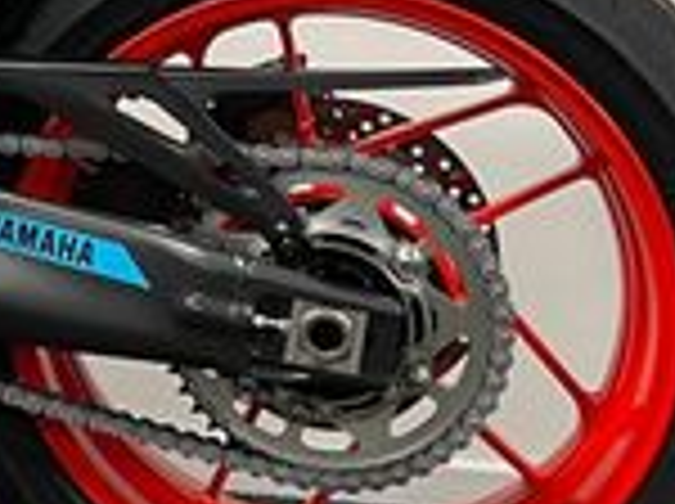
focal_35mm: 111
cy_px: -130
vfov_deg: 12.9
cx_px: -360
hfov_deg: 16.1
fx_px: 2161
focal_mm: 5.1
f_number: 1.6
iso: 80
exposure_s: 1/50
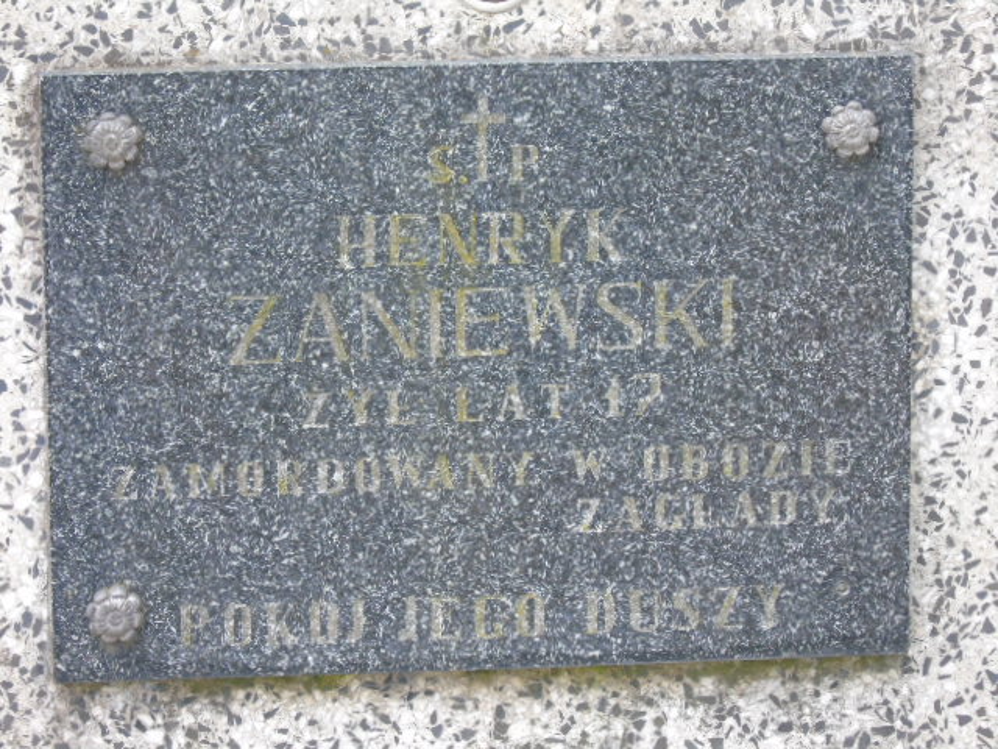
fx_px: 4671
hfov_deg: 12.2
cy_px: 374
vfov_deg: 9.2
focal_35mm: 162
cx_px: 499
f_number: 4.9
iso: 400
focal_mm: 29
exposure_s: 1/100
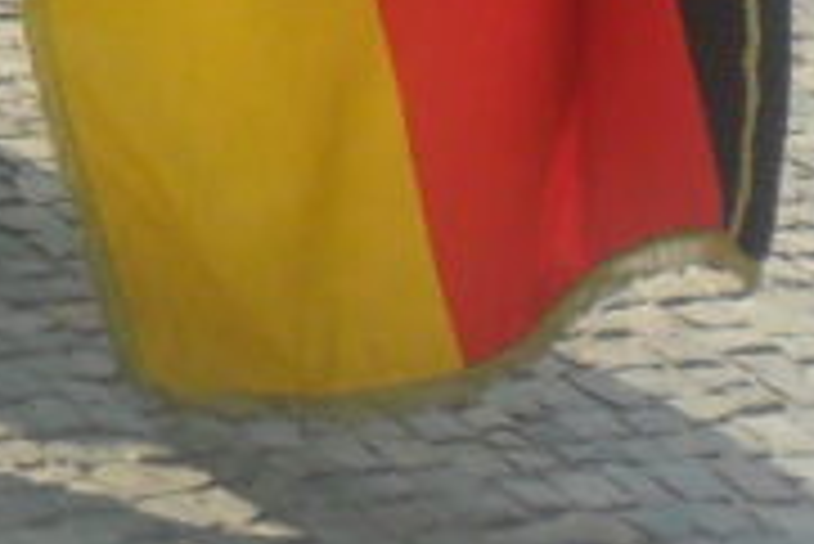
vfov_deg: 5.8
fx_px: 4933
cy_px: -1142
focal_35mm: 218
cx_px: -1403
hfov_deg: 8.3
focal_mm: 6.6
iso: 100
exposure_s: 1/750
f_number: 4
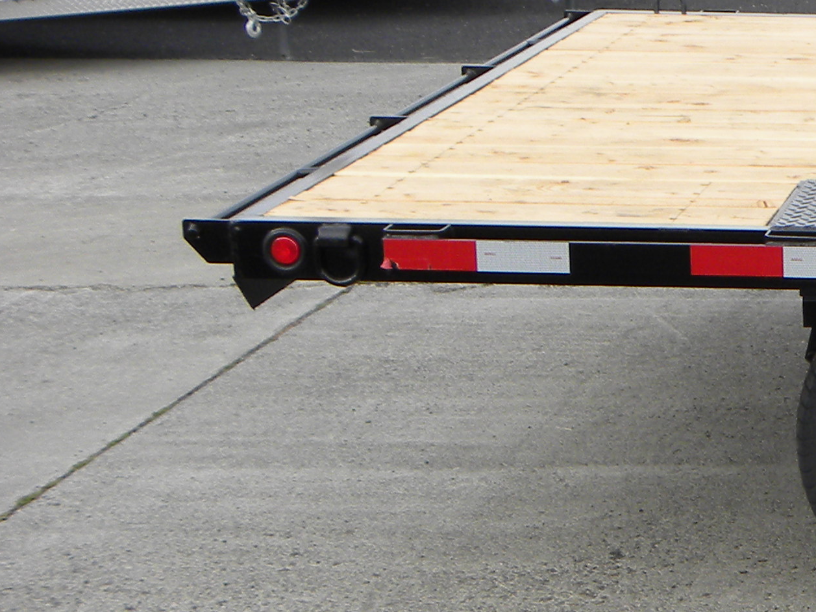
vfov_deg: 14.1
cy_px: 330
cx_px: 1291
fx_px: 2475
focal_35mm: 105
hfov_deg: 16.7
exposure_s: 1/197
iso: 64
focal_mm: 5.9
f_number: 4
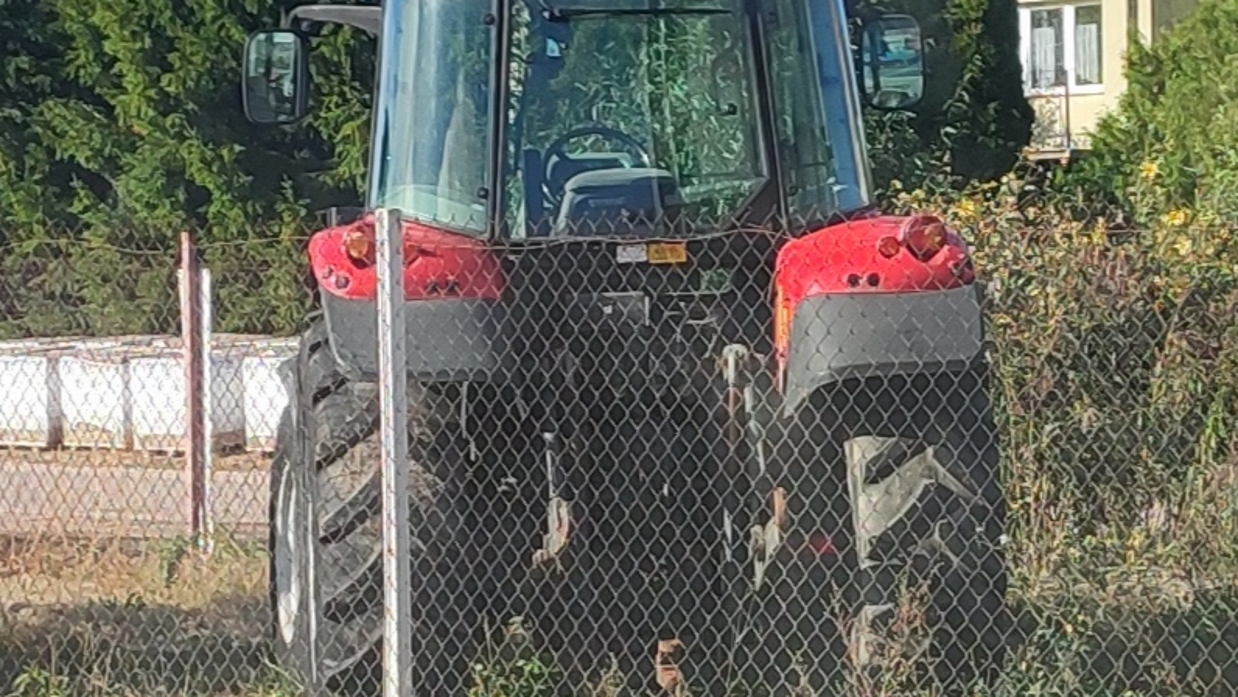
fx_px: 886
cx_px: 633
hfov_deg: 69.8
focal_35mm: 27
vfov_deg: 42.9
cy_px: 318
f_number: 1.89
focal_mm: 5.89
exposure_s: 1/411
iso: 50
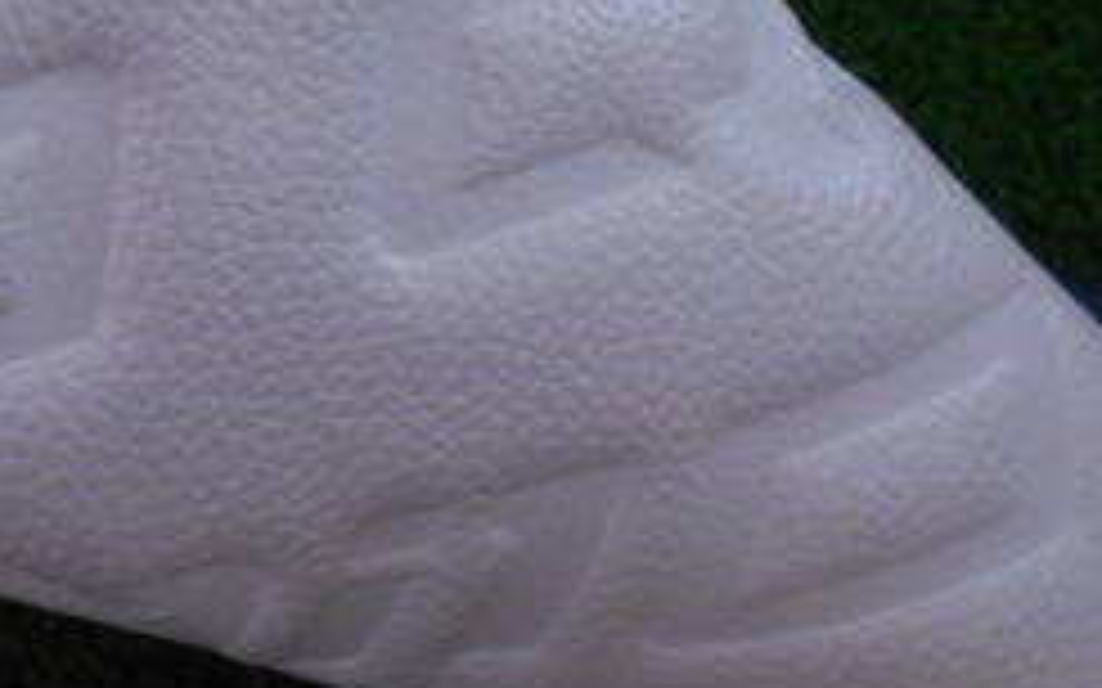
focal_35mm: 72
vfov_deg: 17.0
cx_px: -256
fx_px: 2162
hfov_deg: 25.4
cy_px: -220
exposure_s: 1/250
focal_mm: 4.6
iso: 220
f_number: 3.2
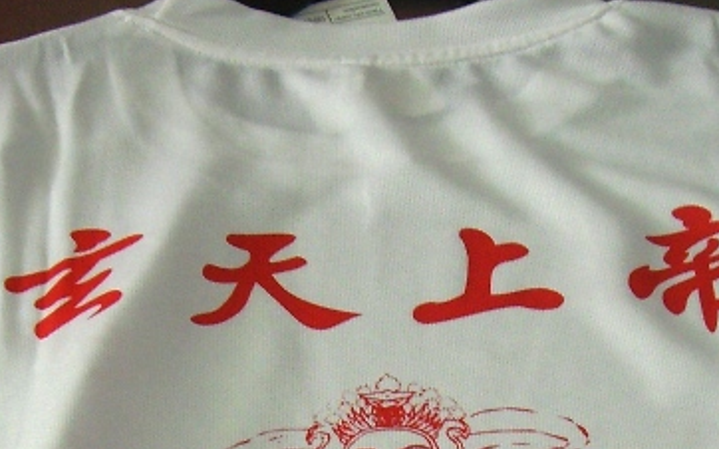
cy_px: 693
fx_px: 2233
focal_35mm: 114
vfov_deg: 11.0
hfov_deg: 18.3
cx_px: 417
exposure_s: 1/80
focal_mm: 6.2
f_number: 2.7
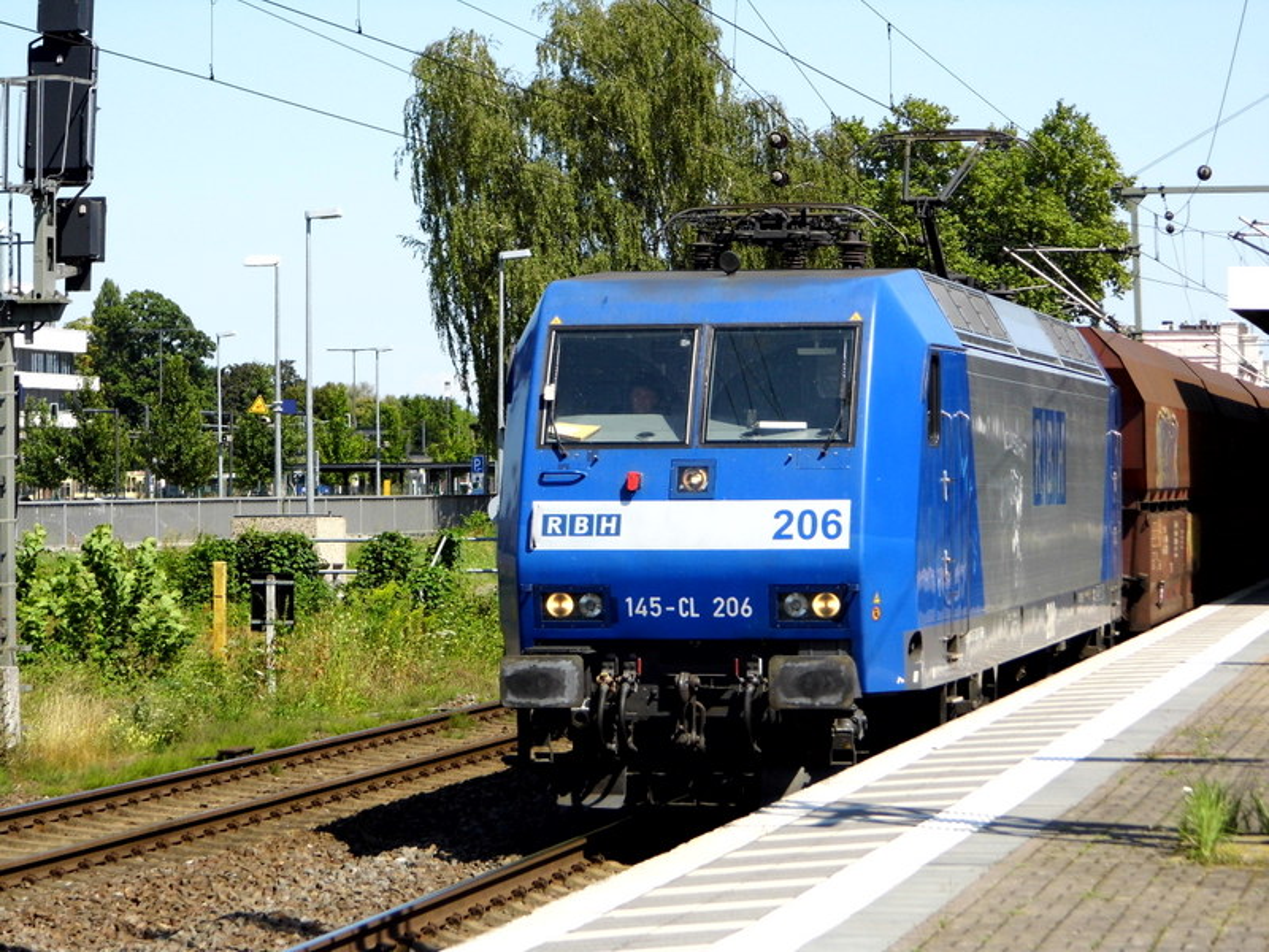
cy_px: 476
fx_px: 4839
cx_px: 634
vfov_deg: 11.2
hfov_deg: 14.9
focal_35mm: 132
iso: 100
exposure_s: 1/500
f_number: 4.7
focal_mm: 23.6
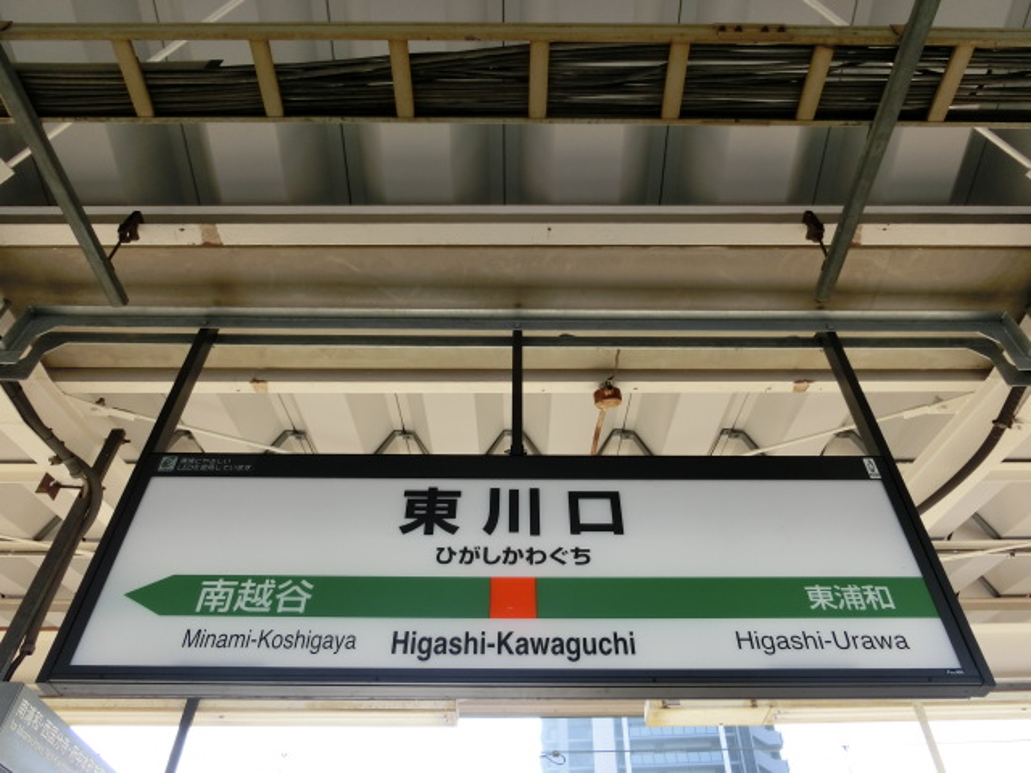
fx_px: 745
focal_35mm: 25
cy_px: 386
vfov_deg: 54.9
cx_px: 516
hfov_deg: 69.4
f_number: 3.5
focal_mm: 4.5
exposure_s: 1/200
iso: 80
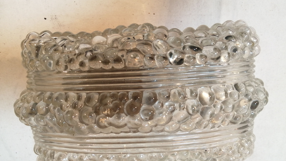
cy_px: 95
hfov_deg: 66.1
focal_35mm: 29
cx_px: 142
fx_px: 220
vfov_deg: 40.0
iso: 100
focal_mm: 3.46
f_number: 1.8
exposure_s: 1/50
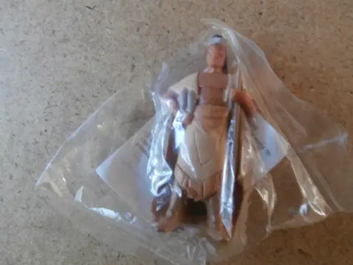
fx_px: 245
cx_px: 176
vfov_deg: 56.8
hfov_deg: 71.6
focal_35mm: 24
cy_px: 132
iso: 200
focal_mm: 4.2
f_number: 3
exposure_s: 1/20
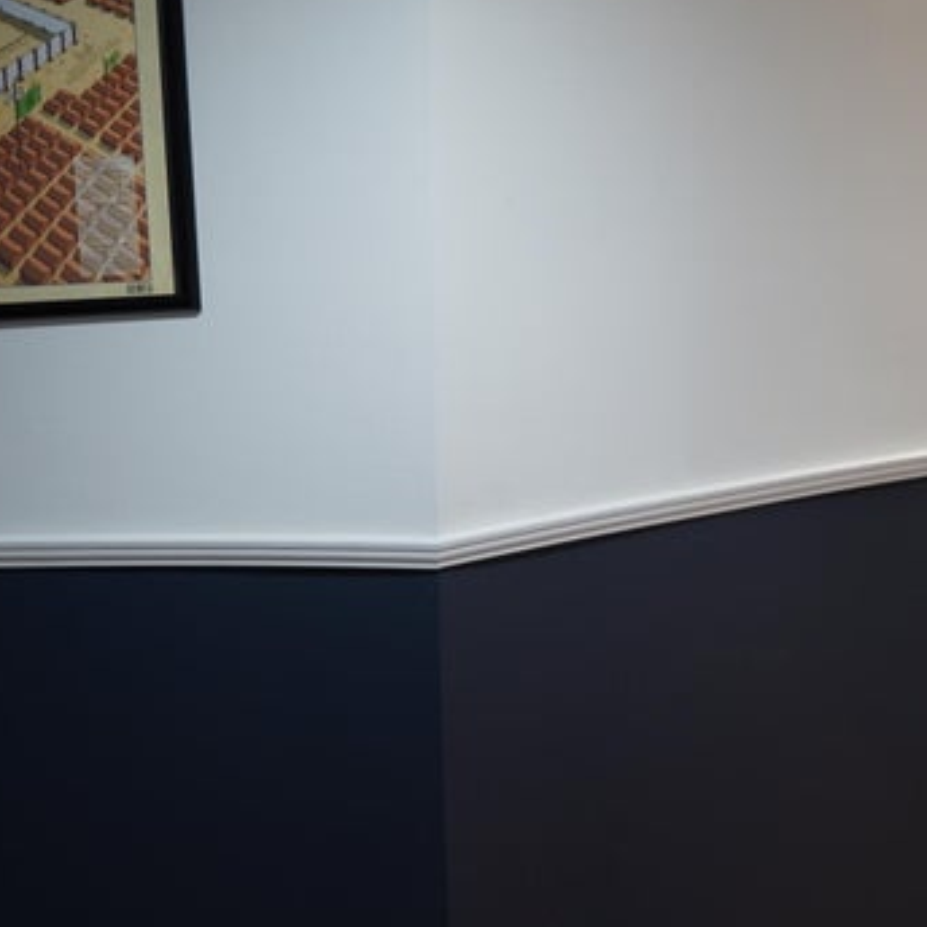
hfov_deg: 29.9
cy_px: 348
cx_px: 606
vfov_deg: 29.9
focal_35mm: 57
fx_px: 1727
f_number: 1.4
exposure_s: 1/40
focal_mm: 16
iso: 100
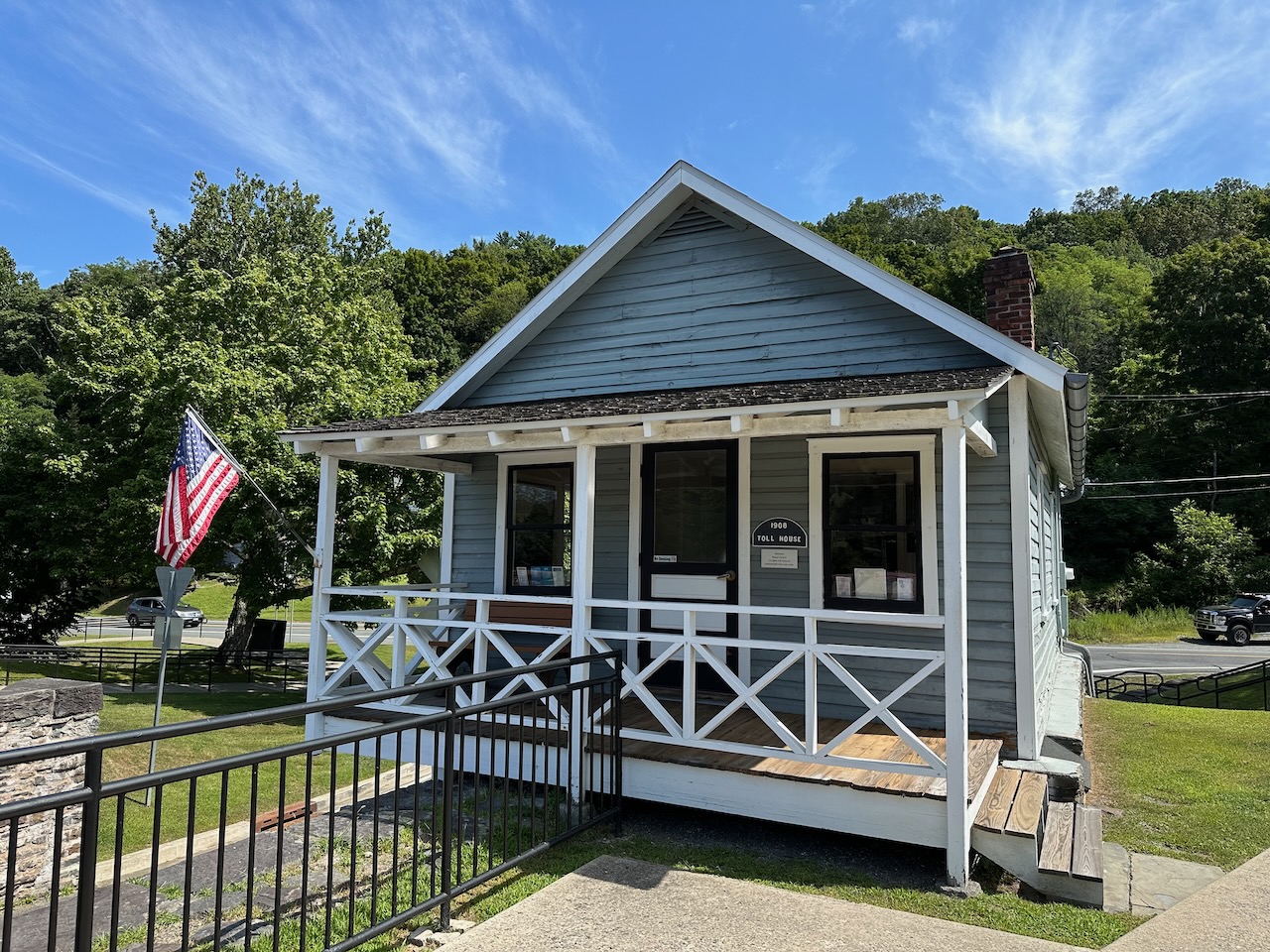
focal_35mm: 24
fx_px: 881
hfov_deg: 71.6
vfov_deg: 56.8
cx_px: 635
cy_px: 476
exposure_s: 1/2591
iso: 80
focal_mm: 6.86
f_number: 1.78
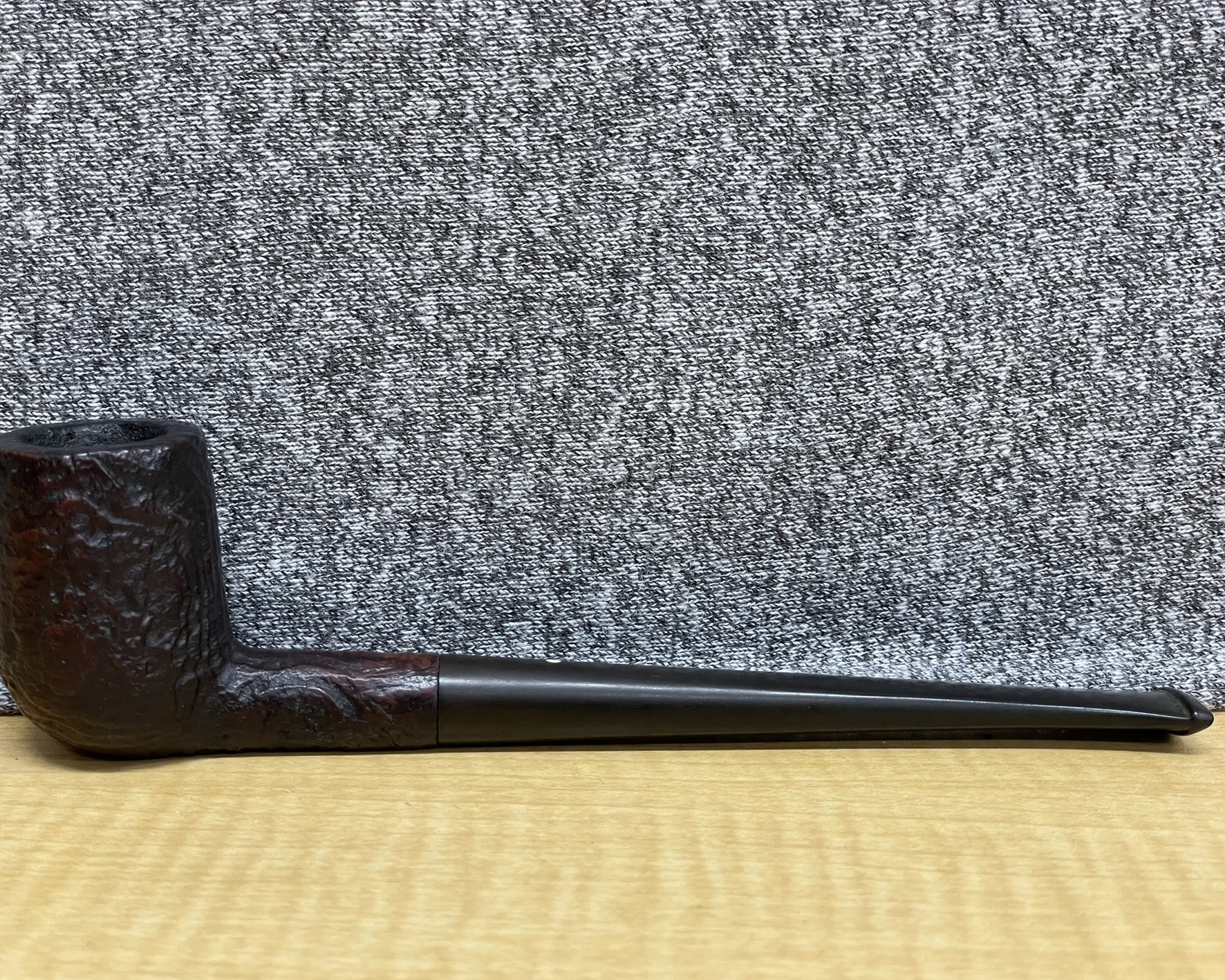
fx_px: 1994
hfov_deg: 34.1
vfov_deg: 27.6
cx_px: 585
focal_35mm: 55
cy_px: 497
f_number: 2
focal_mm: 6
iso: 200
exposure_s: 1/77
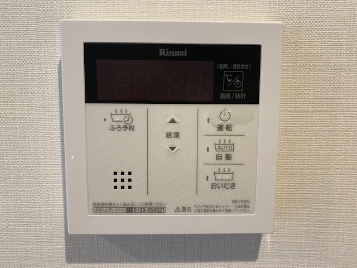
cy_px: 134
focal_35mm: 26
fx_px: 268
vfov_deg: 53.1
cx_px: 178
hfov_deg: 67.3
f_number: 1.8
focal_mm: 4.25
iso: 100
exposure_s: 1/100
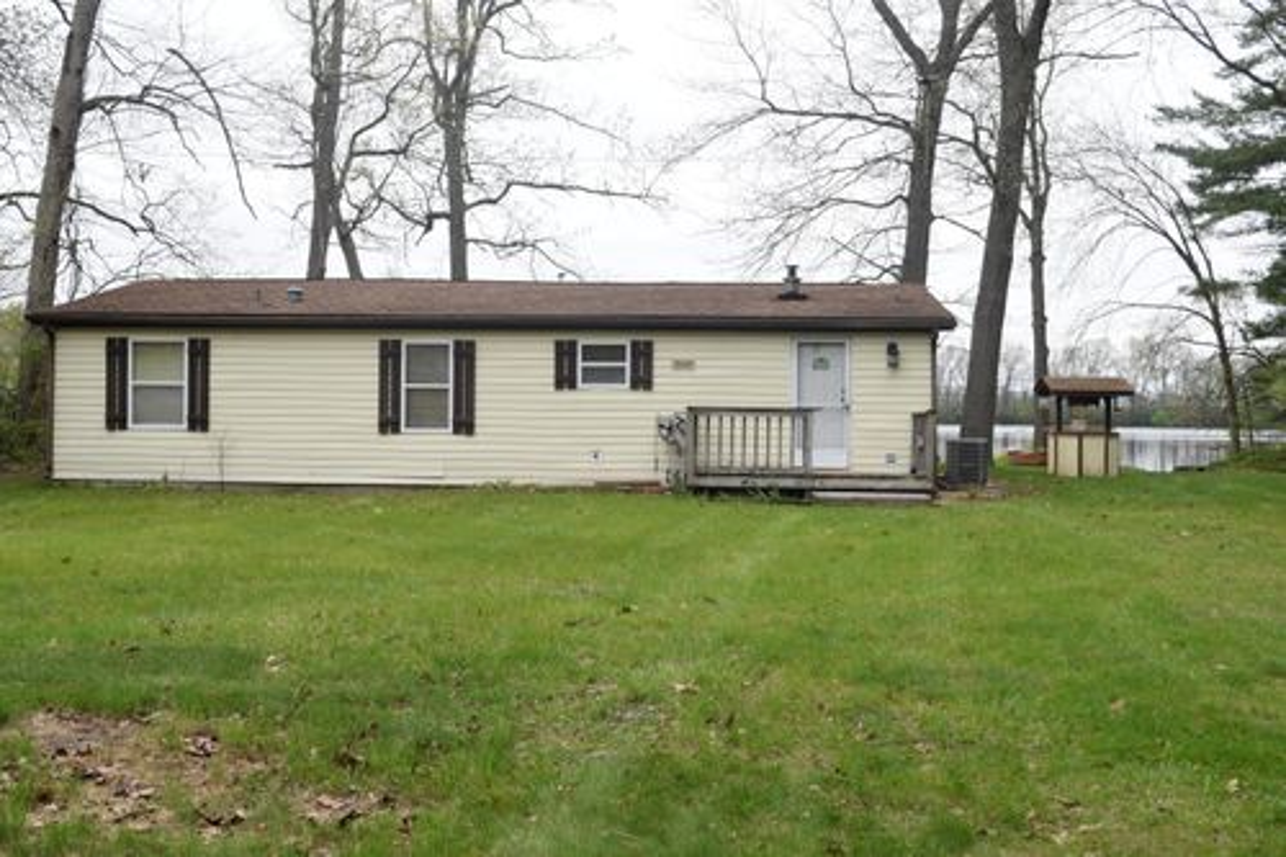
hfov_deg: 47.9
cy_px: 428
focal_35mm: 40
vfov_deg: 33.0
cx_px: 643
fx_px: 1446
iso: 200
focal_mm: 27
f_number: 9
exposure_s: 1/320
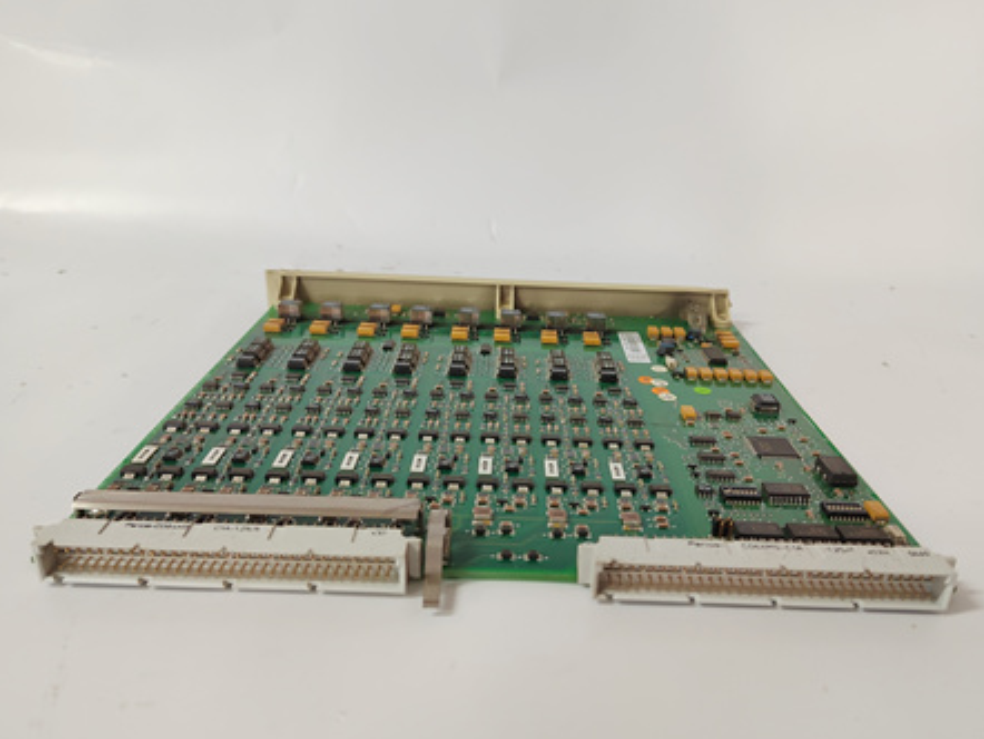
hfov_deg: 67.2
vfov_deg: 53.1
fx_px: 739
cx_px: 512
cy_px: 377
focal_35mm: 26
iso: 2416
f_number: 1.9
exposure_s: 1/100
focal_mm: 5.52
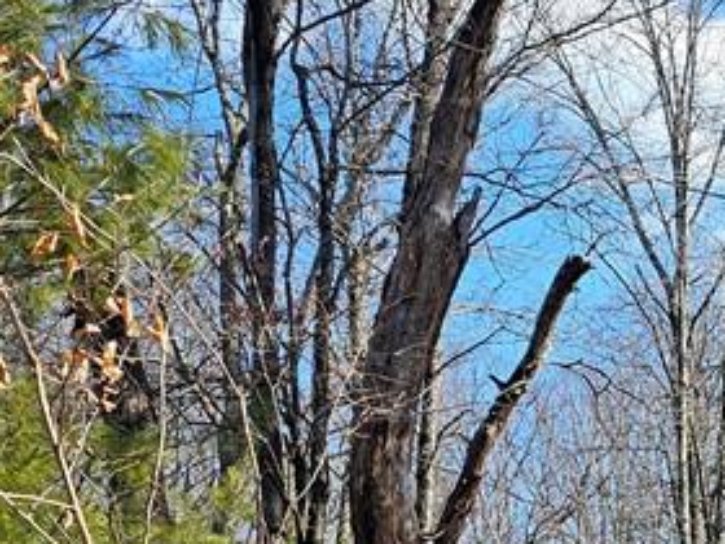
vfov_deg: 16.9
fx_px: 1759
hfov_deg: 20.2
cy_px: 619
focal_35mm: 84
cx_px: 1075
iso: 10
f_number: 1.7
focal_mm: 6.3
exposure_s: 1/321
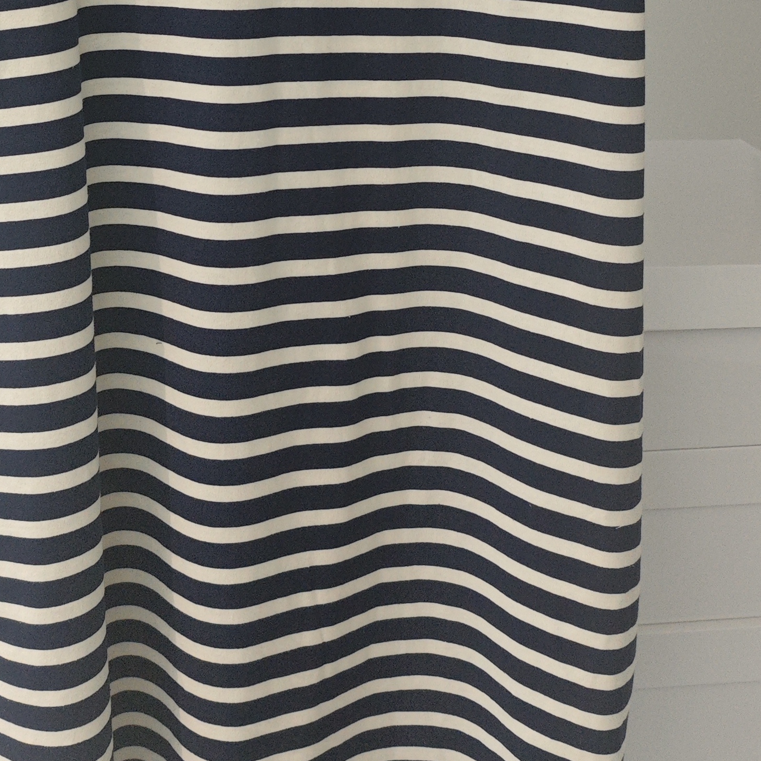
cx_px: 220
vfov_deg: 28.5
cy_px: 33
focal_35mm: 57
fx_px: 1418
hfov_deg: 29.7
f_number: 1.42
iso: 400
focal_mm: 6.68
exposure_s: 1/120
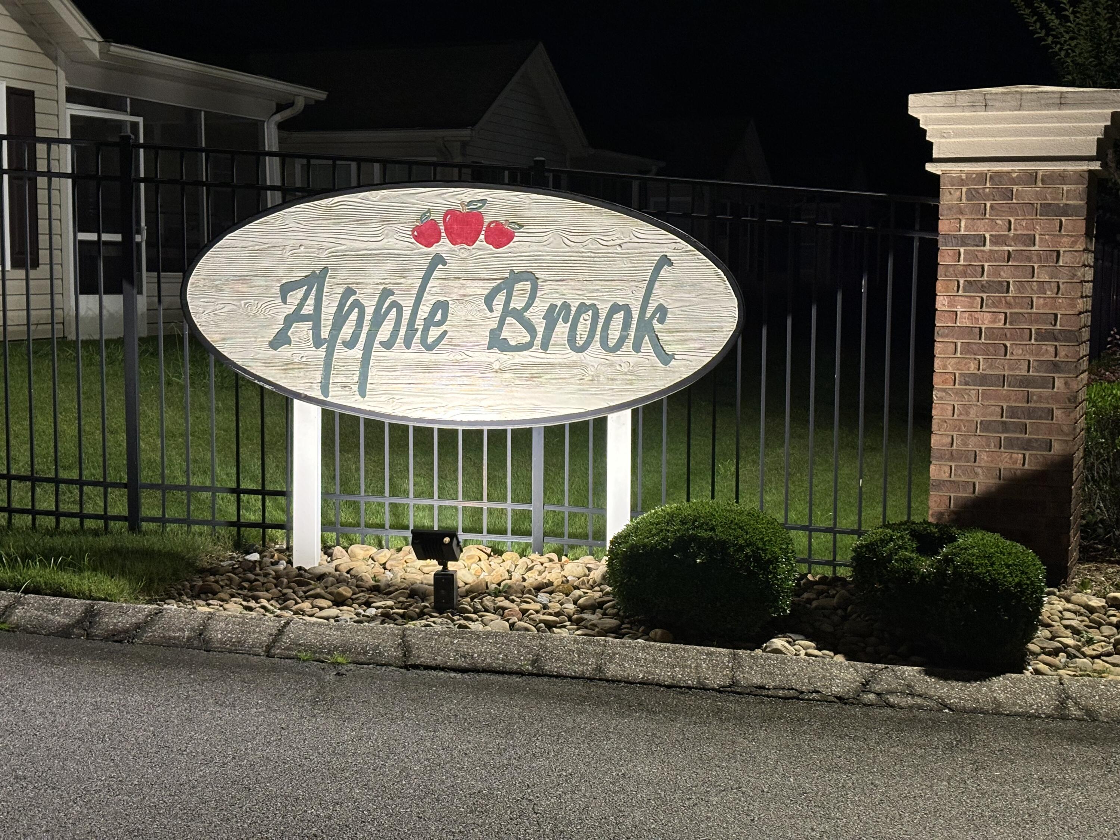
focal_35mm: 52
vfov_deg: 28.0
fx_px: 1682
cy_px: 420
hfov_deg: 36.8
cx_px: 560
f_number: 1.6
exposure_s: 1/40
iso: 125
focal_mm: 5.96
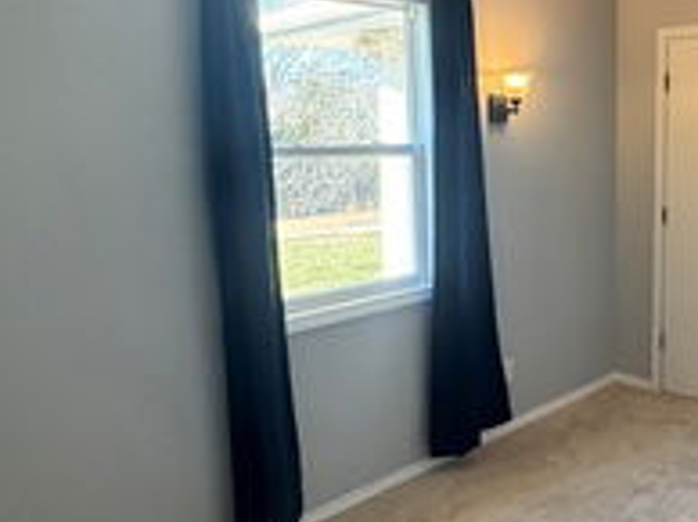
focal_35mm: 37
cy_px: 259
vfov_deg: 38.6
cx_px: 576
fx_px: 745
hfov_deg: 47.0
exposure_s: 1/120
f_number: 2.2
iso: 250
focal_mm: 2.22
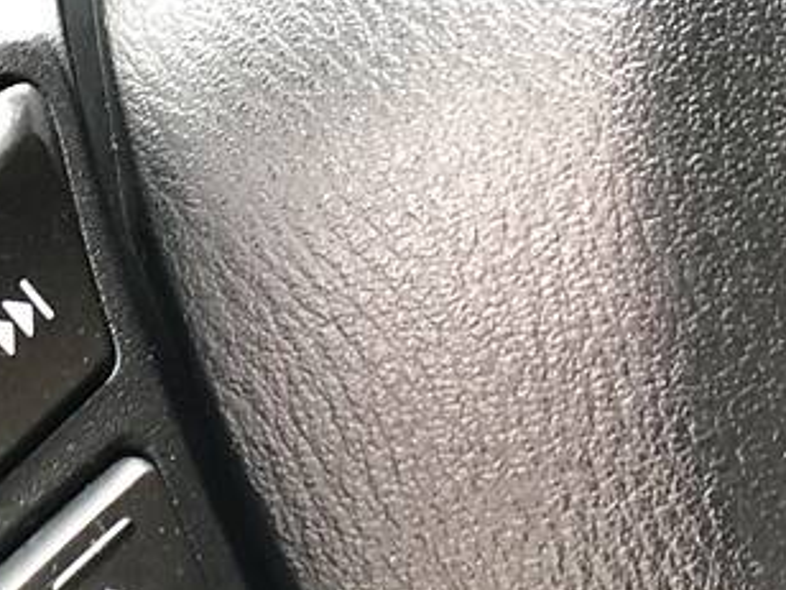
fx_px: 3361
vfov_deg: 9.9
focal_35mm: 148
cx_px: 449
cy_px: 695
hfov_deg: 13.3
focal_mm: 6.6
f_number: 2.8
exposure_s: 1/30
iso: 200
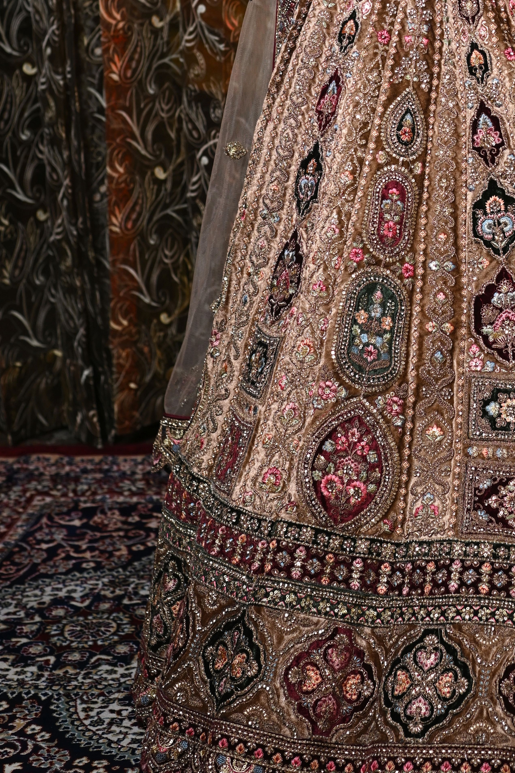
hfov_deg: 12.5
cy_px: 56
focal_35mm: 108
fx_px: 2317
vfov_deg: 18.6
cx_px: 505
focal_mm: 50
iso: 400
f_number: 3.5
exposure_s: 1/160
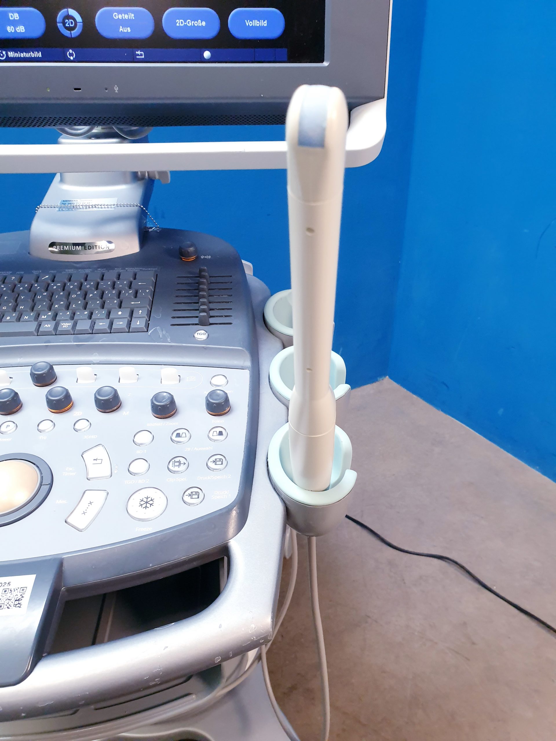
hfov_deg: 53.1
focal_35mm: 26
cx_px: 278
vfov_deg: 67.3
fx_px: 557
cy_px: 370
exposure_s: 1/50
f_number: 2.4
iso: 250
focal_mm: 4.3
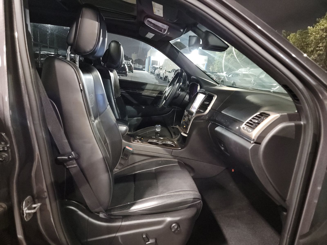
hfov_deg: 71.6
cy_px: 122
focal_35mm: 24
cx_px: 164
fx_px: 227
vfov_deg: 56.8
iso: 2737
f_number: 1.8
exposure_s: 1/7
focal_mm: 6.7
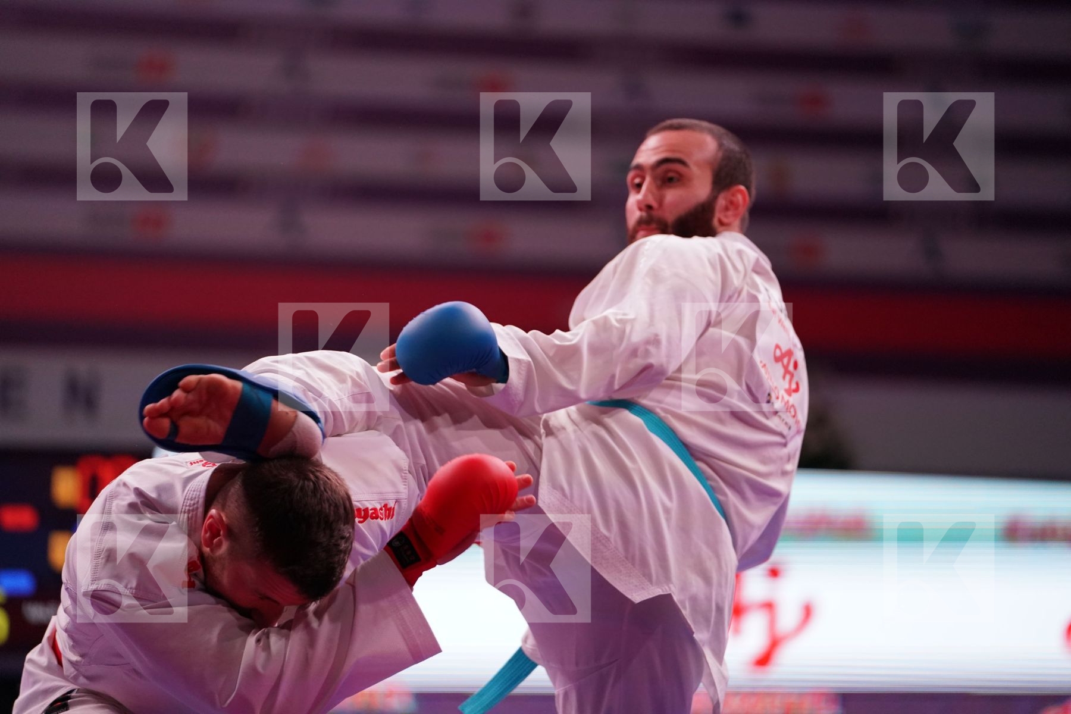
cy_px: 357
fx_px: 5176
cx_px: 536
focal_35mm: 174
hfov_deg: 11.8
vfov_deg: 7.9
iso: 3200
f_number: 2.8
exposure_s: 1/1000
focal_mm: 174
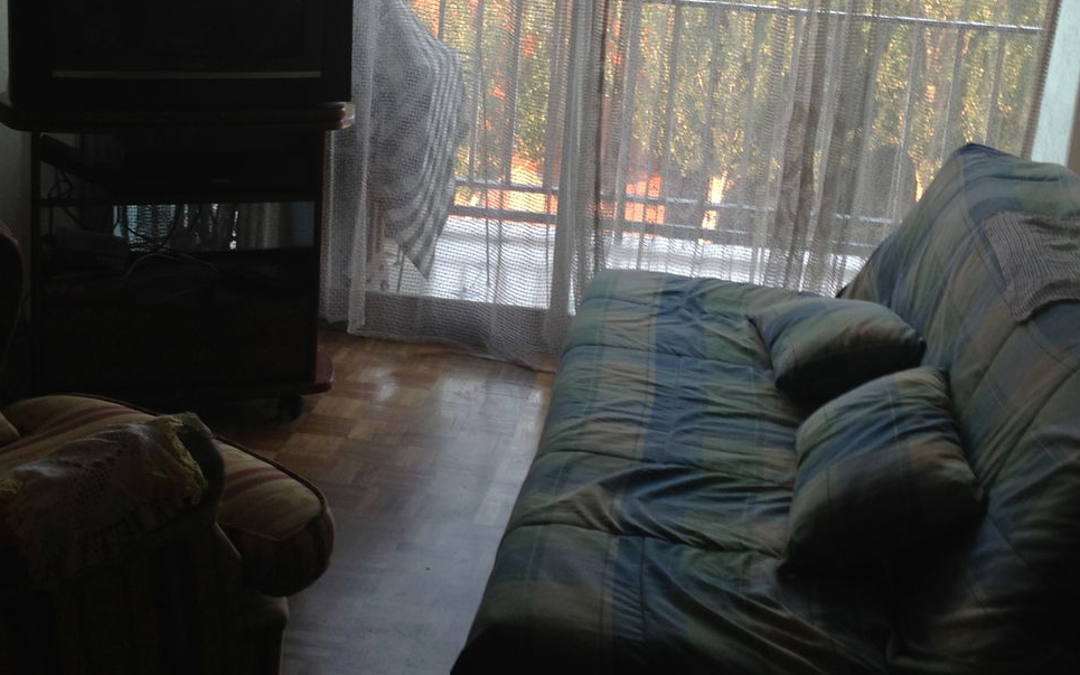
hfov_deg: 35.1
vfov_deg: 22.2
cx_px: 550
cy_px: 191
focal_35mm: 58
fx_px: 1707
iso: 50
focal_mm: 4.13
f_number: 2.4
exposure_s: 1/30
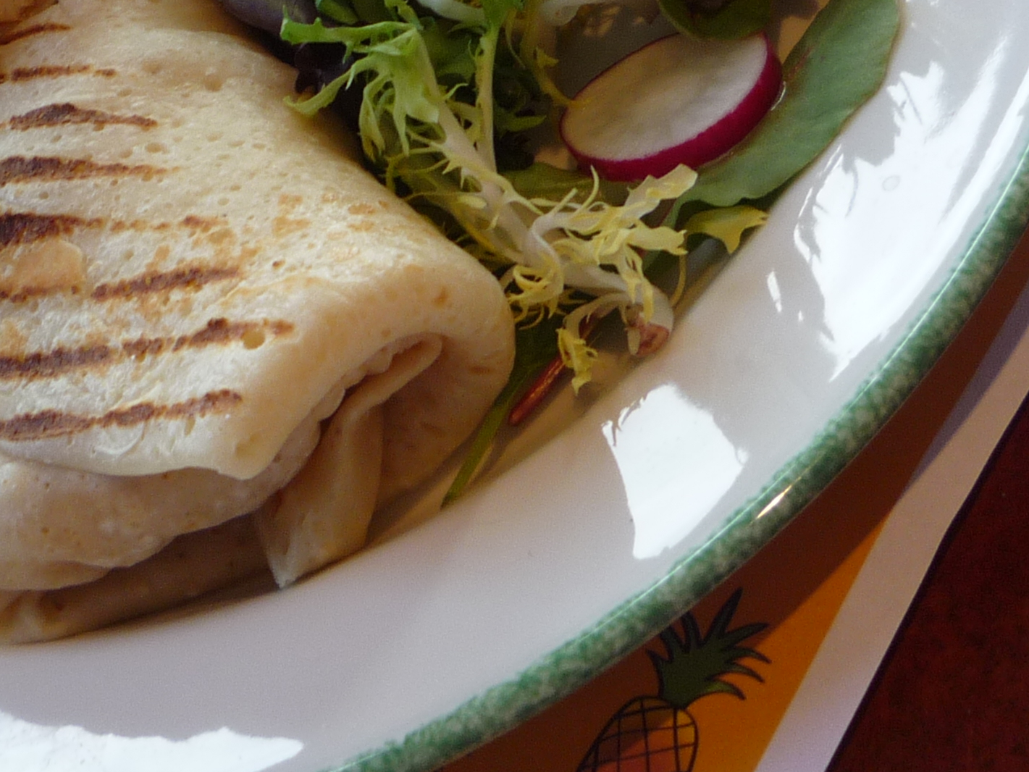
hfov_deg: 25.0
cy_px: -135
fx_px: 2289
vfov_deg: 18.2
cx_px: 231
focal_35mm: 77
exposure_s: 1/50
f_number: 3.3
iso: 100
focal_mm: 5.2
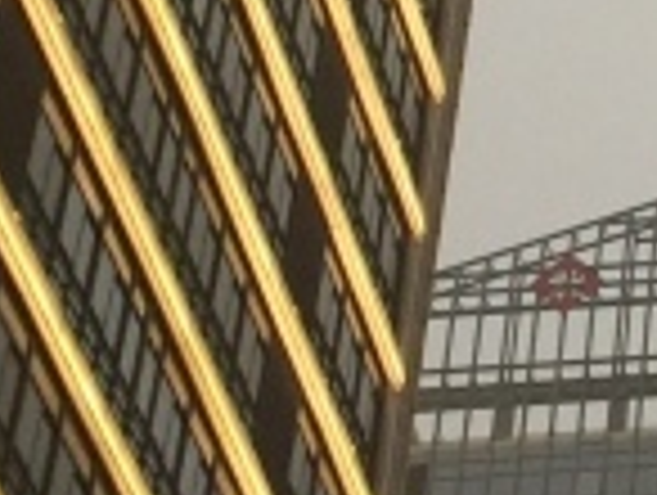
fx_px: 3859
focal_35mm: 203
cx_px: 1436
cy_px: -94
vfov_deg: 7.3
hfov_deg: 9.0
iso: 64
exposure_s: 1/17
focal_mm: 4.15
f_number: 2.2
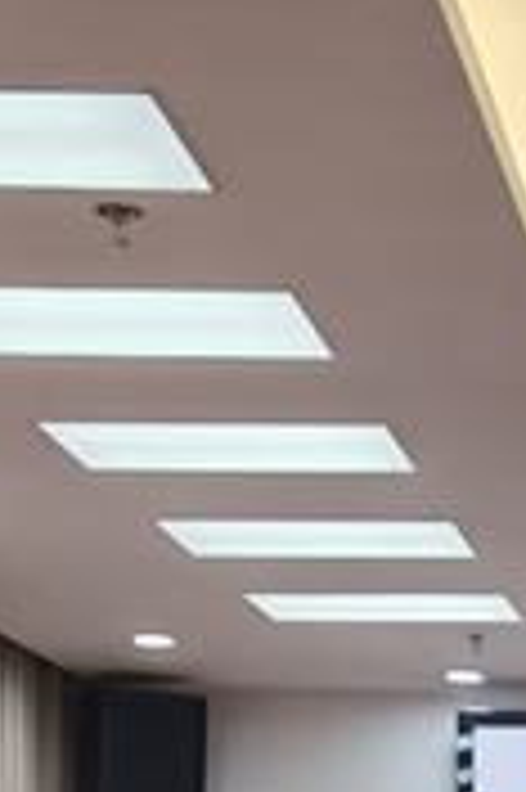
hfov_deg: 10.3
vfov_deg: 14.6
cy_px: 1328
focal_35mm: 127
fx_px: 2789
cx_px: 843
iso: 50
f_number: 1.9
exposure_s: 1/134
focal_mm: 6.71
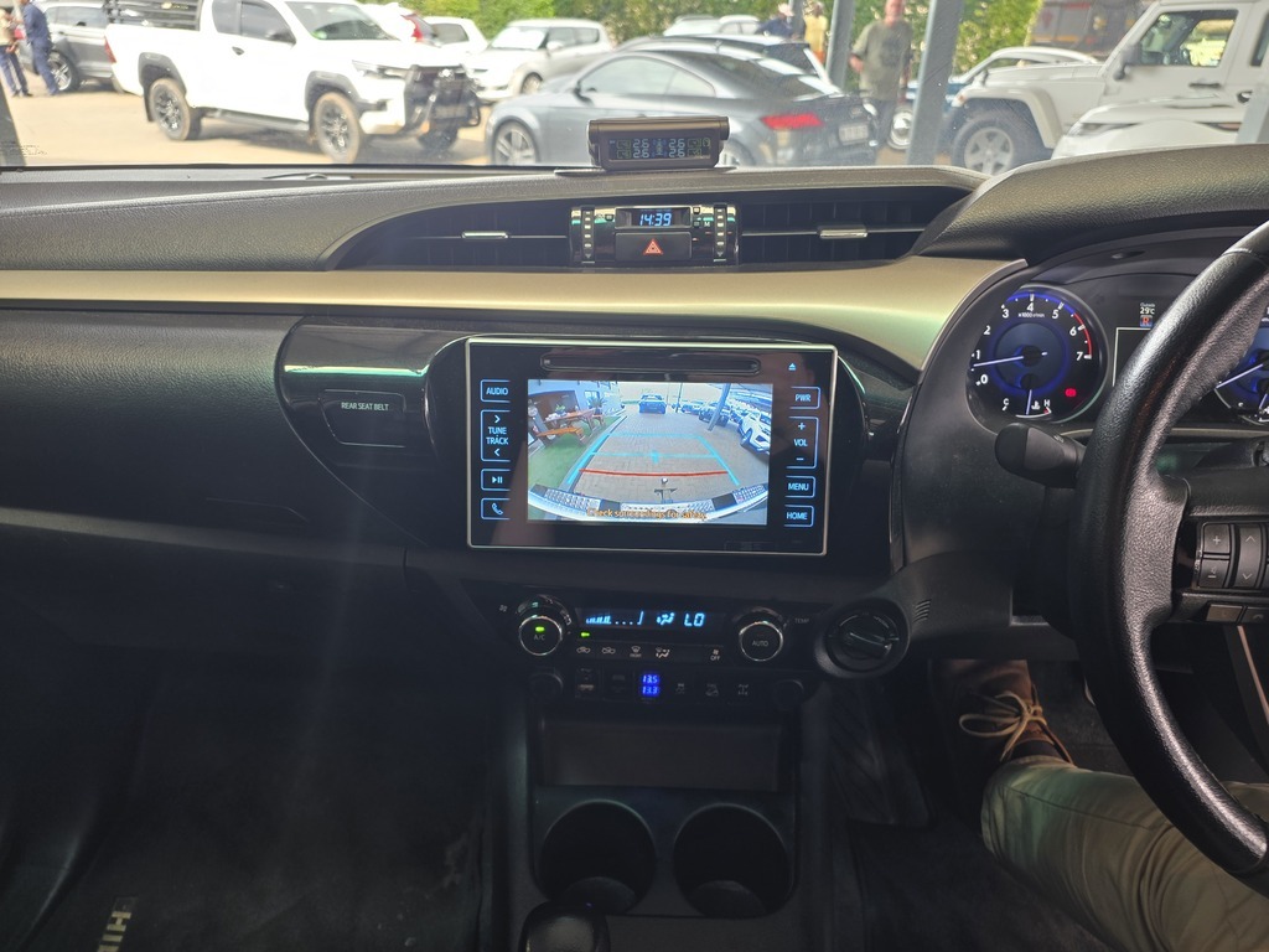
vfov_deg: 58.9
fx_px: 843
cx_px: 634
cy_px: 476
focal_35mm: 23
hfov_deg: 73.9
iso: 50
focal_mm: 6.25
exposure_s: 1/50
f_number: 1.7
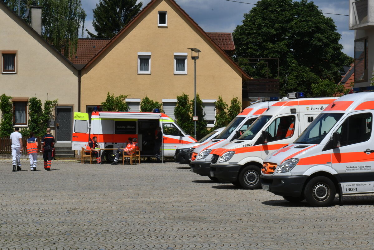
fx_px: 1091
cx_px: 187
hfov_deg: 19.5
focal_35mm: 105
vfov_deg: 13.0
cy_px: 125
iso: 320
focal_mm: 70
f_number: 22
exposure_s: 1/250
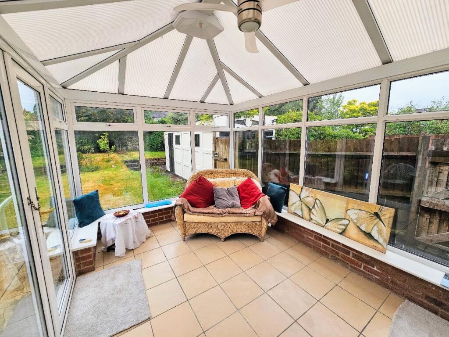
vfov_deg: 89.9
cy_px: 168
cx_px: 224
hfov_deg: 106.2
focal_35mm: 13
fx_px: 169
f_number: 2.2
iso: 50
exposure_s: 1/522
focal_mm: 2.2
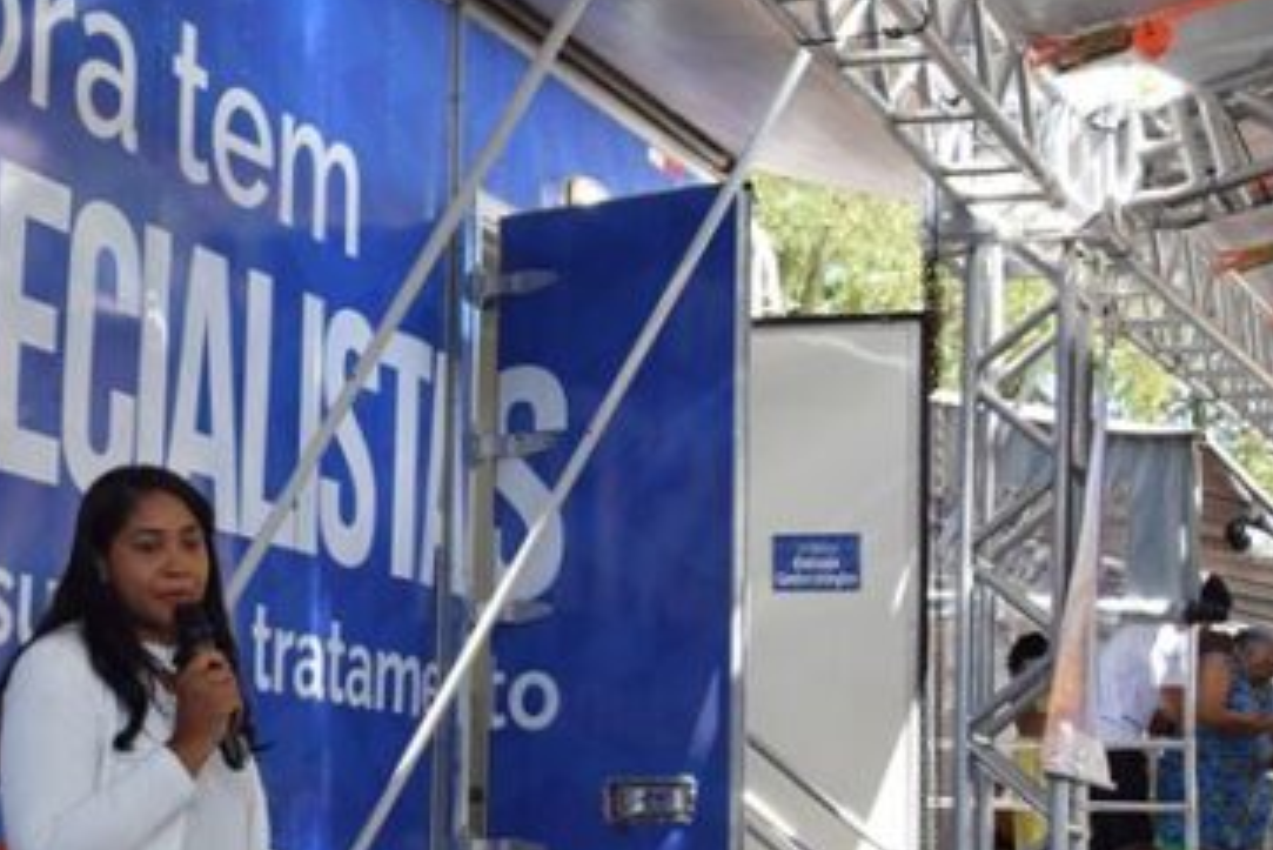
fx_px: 2725
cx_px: 74
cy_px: 511
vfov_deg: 17.7
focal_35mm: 77
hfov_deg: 25.3
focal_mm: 25
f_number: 7.1
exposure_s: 1/200
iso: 400
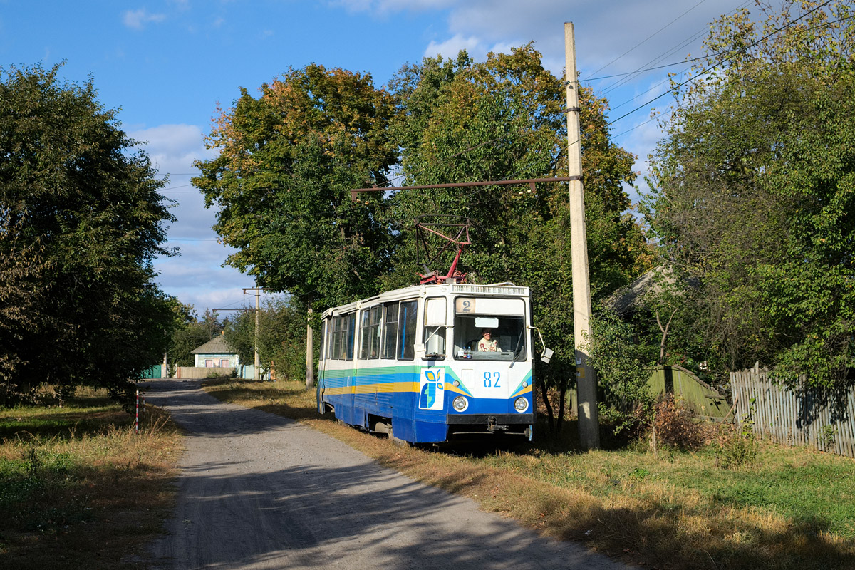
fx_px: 1069
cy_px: 285
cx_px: 428
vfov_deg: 29.9
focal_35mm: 45
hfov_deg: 43.6
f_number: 6.4
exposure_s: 1/800
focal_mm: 30.2
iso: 400
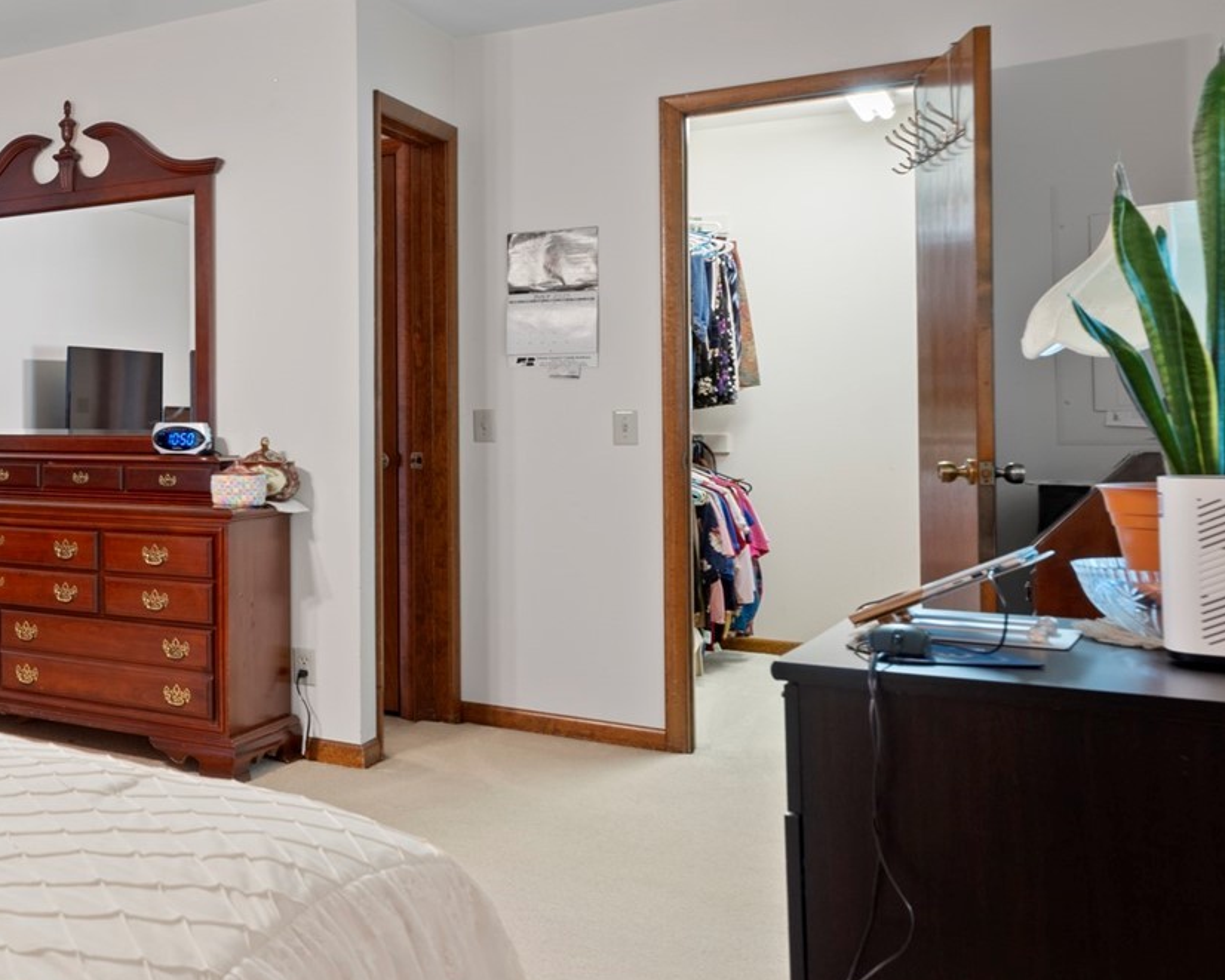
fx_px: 1342
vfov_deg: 40.0
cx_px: -228
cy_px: 389
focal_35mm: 37
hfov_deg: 37.6
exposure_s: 1.3
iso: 250
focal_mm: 16
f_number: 9
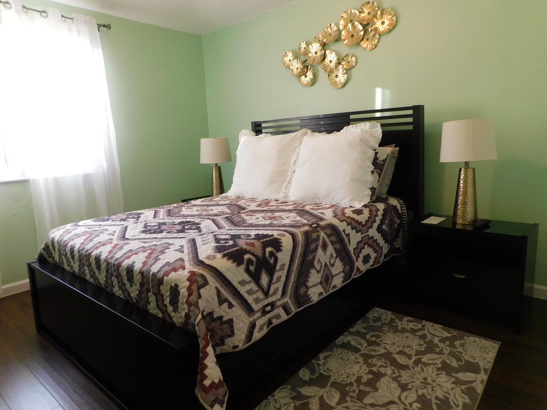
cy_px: 205
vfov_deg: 58.9
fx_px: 363
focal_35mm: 23
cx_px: 274
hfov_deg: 73.9
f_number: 3
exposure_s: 1/30
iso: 160
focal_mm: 4
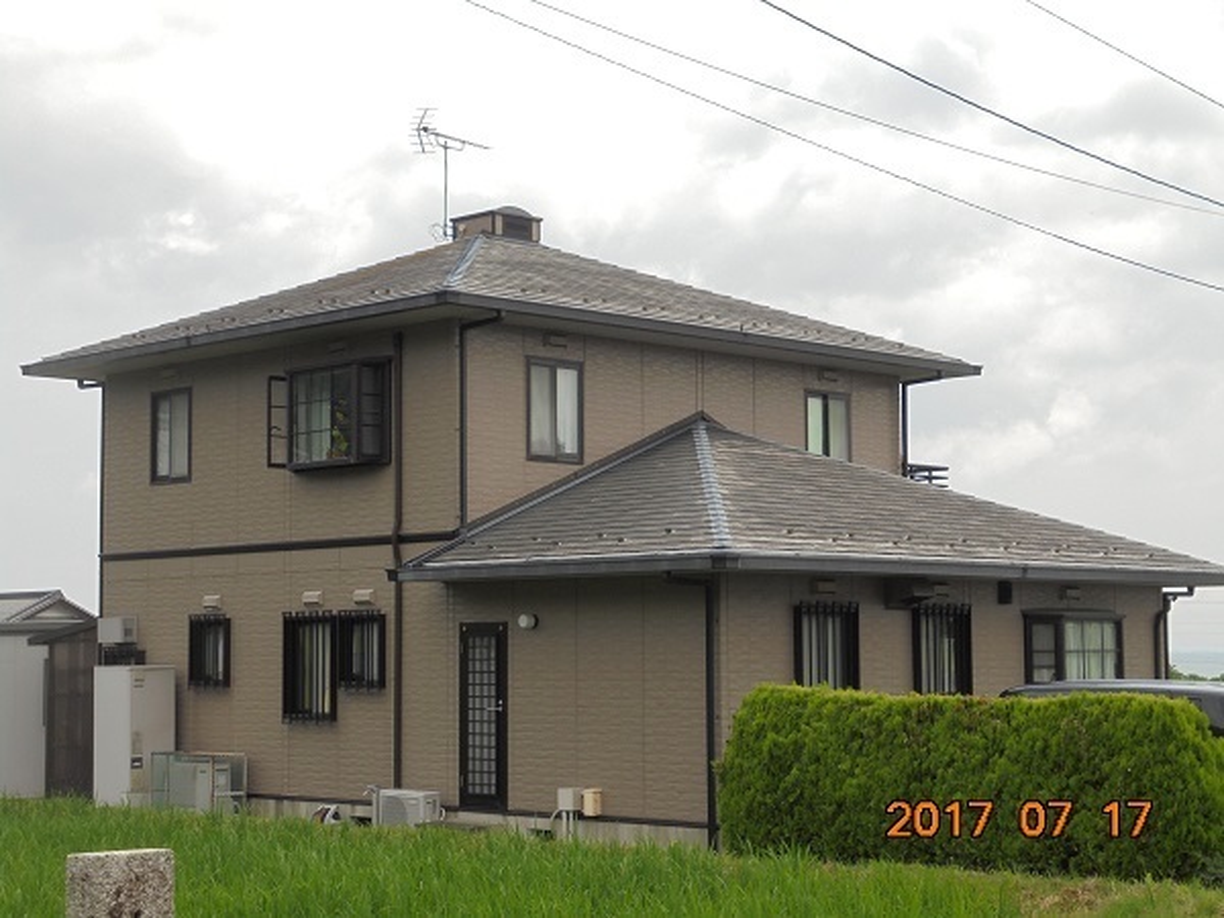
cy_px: 459
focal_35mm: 64
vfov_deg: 22.9
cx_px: 612
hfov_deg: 30.3
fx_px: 2263
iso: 100
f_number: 5.6
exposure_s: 1/320
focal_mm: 11.5
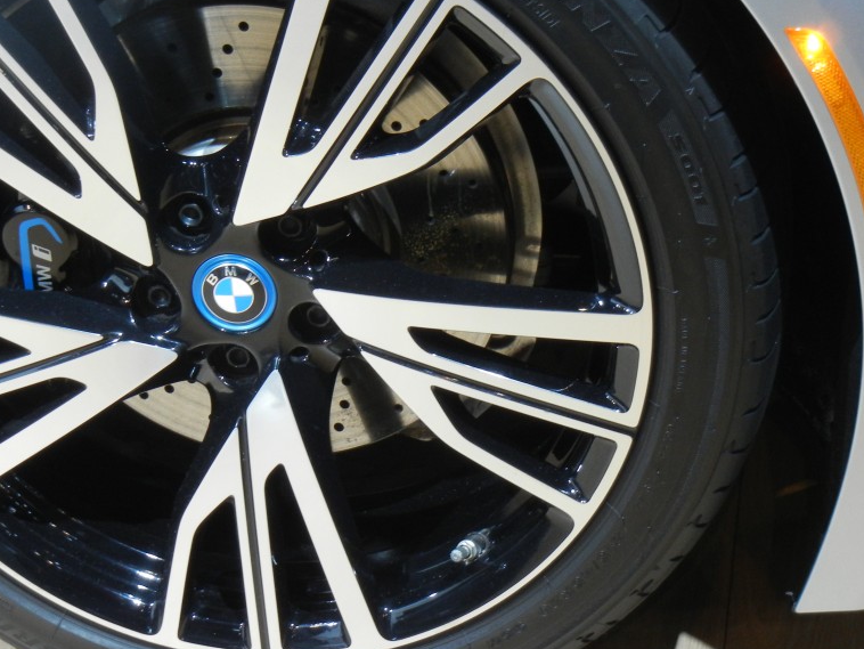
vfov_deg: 14.2
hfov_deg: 18.8
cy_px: 332
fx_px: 2597
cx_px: 283
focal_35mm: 104
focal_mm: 13.9
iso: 400
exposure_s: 1/35
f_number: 4.3
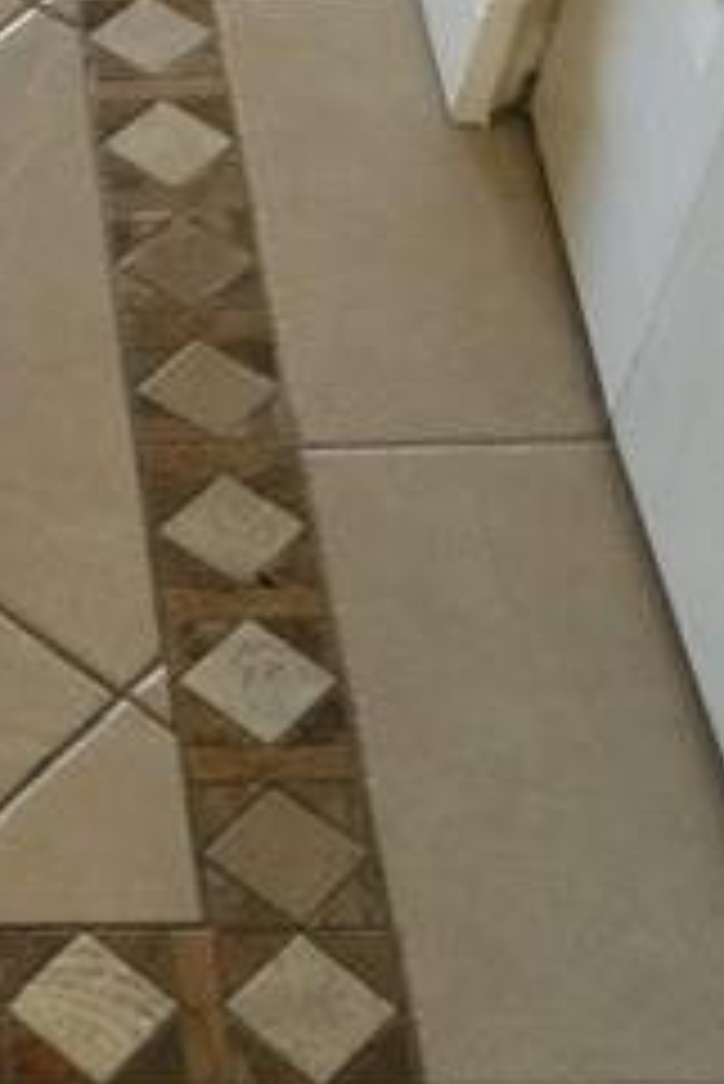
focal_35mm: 80
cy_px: 634
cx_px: -333
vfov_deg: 25.3
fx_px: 2410
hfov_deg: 15.8
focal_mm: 4.15
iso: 80
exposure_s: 1/15
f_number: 2.2
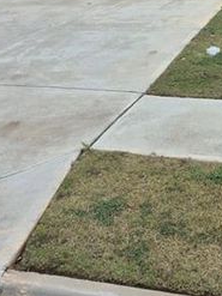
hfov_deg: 22.6
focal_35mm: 62
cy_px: -21
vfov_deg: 28.6
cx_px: 230
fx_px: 531
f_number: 1.8
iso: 25
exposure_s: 1/405
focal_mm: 5.4
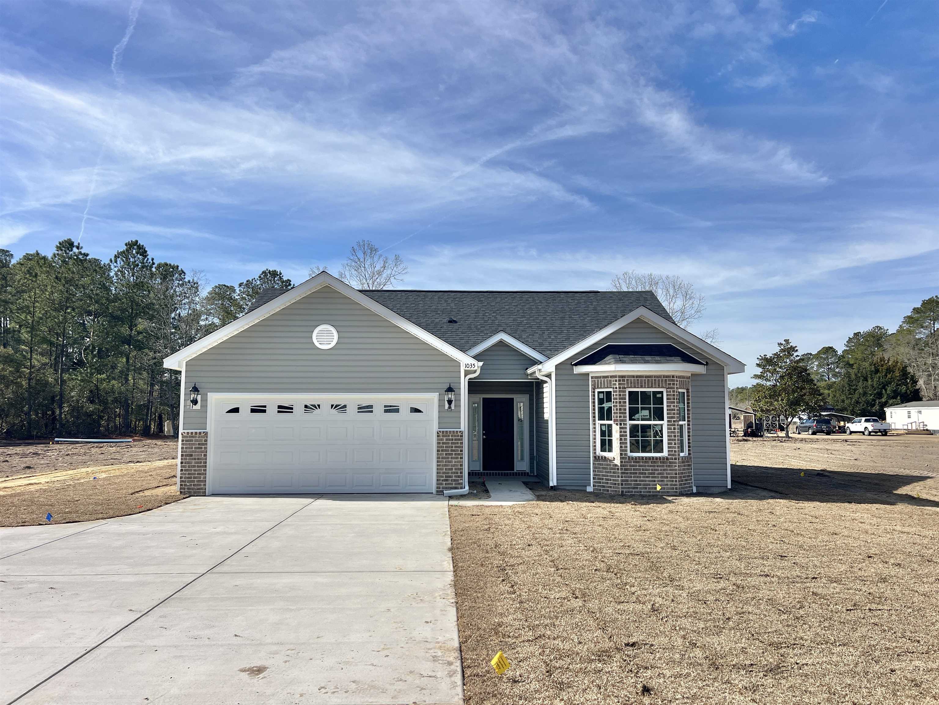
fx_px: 705
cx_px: 470
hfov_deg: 67.3
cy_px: 352
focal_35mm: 26
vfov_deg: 53.1
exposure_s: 1/5076
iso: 50
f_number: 1.5
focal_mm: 5.7
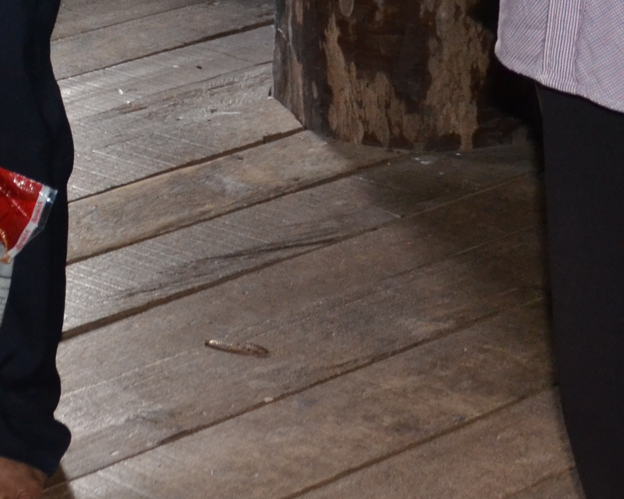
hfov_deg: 11.9
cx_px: -238
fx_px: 2900
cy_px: -379
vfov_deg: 9.4
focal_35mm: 157
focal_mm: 25
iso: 800
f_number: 4
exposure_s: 1/60
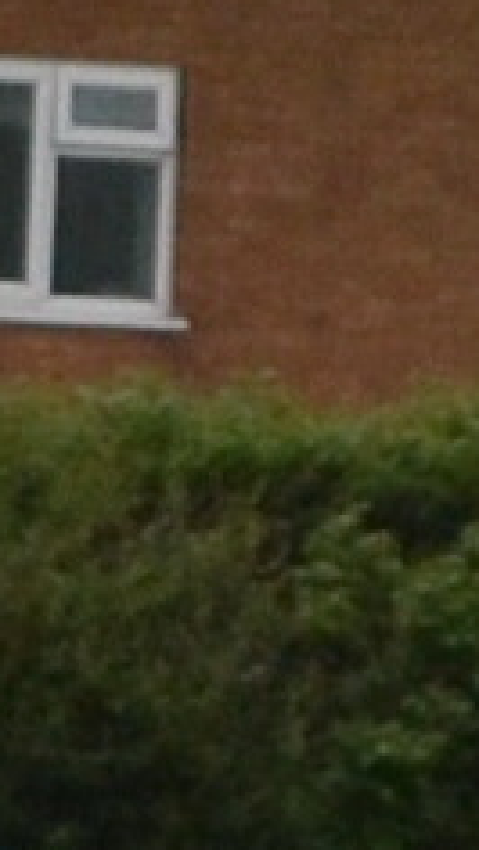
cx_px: -1044
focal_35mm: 351
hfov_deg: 3.4
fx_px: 7917
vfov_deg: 6.1
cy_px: 990
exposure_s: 1/800
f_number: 5.6
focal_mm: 55
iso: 400
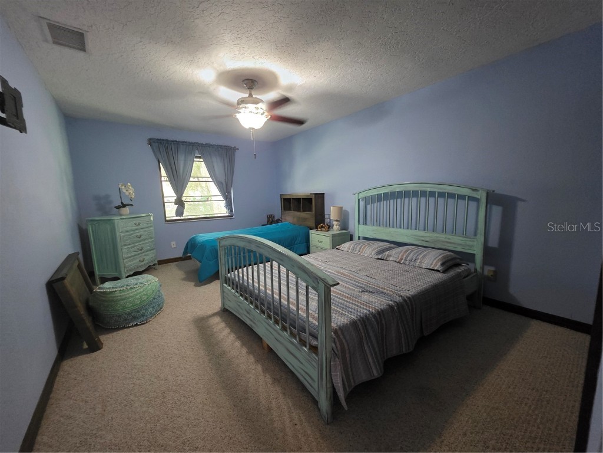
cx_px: 302
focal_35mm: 13
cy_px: 226
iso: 800
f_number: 1.9
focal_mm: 2.2
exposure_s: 1/60
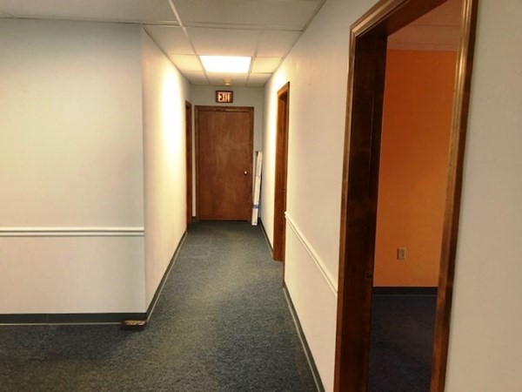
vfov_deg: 49.7
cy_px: 196
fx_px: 422
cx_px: 261
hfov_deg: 63.4
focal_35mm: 28
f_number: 1.8
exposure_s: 1/17
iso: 40
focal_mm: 3.99
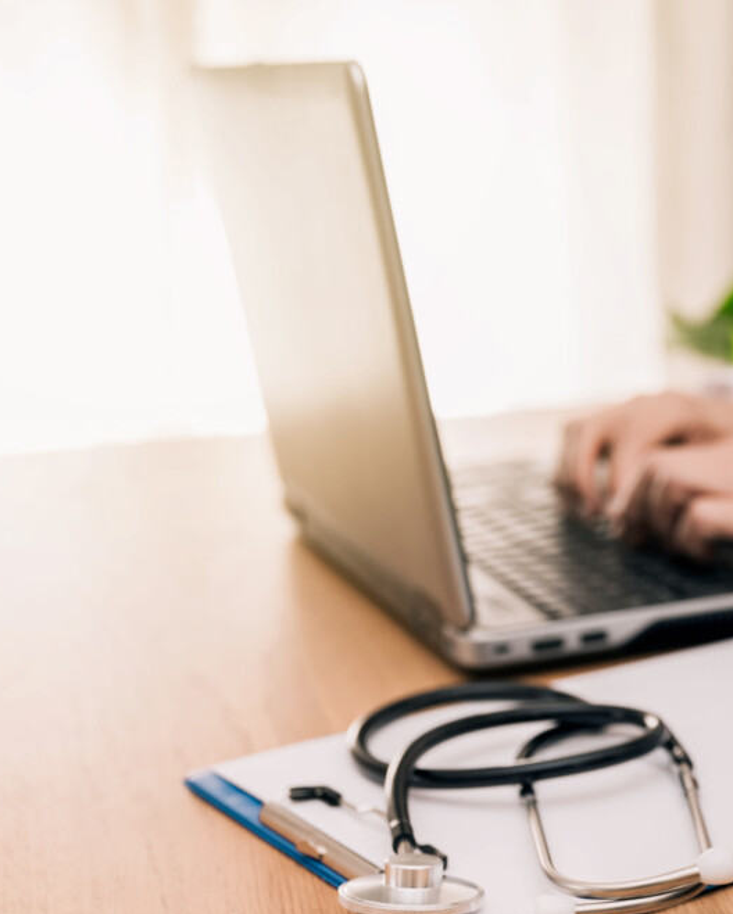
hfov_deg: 18.3
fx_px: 2222
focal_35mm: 82
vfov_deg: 23.3
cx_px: 725
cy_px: 510
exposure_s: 1/160
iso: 400
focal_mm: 48
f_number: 3.5
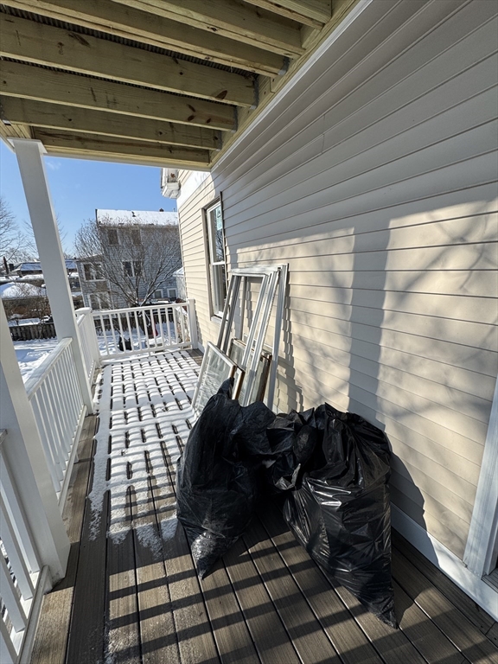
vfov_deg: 102.1
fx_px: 269
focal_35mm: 14
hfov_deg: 85.7
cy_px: 332
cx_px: 249
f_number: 2.2
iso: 50
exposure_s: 1/2208
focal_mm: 2.22
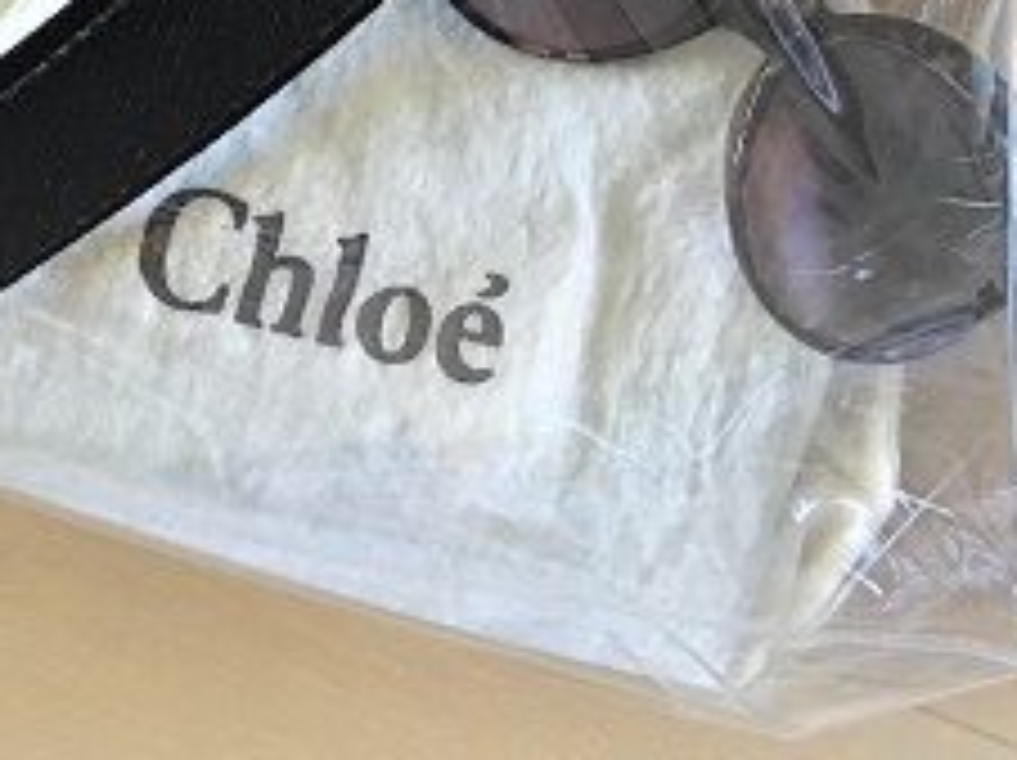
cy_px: -243
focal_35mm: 77
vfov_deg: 17.8
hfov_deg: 24.3
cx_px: 18
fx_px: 2260
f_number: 2.2
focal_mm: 4.15
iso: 200
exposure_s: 1/30
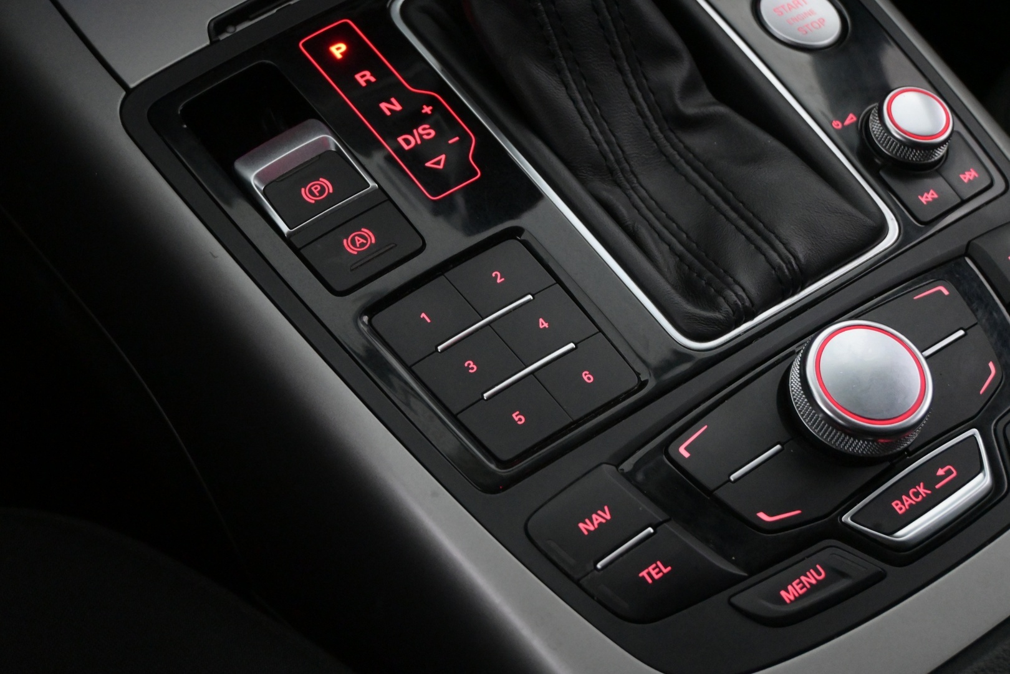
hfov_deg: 36.9
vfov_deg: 25.1
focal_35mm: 54
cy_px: 337
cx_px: 505
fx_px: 1515
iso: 5000
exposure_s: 1/60
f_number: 5.3
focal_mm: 36
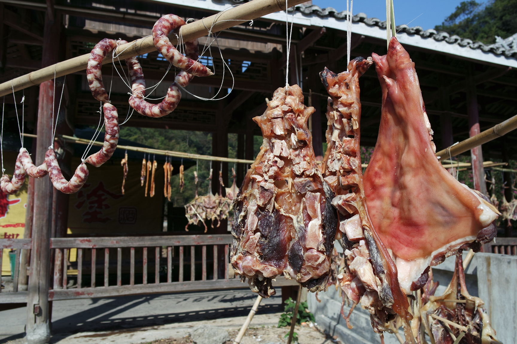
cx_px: 258
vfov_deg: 43.6
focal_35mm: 30
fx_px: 431
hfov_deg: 61.9
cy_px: 172
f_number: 6.3
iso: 100
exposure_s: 1/320
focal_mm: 20
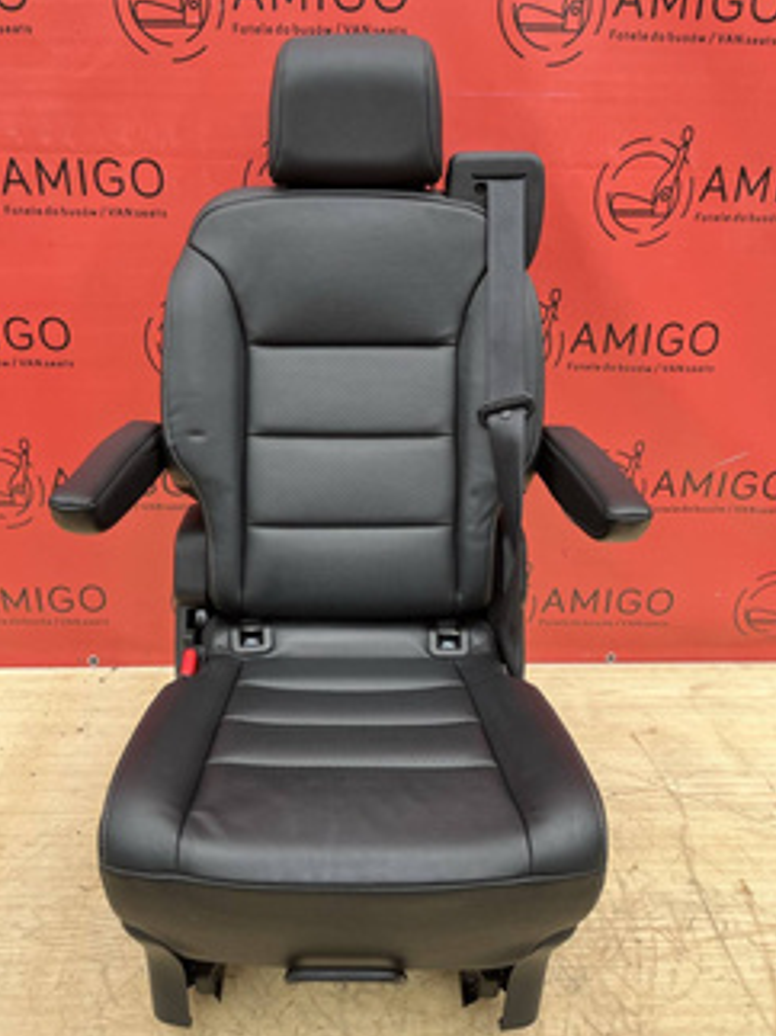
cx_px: 353
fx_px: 867
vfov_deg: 61.6
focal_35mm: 29
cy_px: 545
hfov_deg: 48.1
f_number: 1.6
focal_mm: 5.1
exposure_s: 1/513
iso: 50
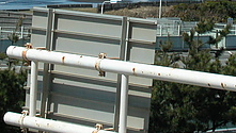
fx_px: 1573
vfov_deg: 4.8
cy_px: -72
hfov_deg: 8.6
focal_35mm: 251
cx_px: 137
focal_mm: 21.4
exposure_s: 1/539
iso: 100
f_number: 7.6
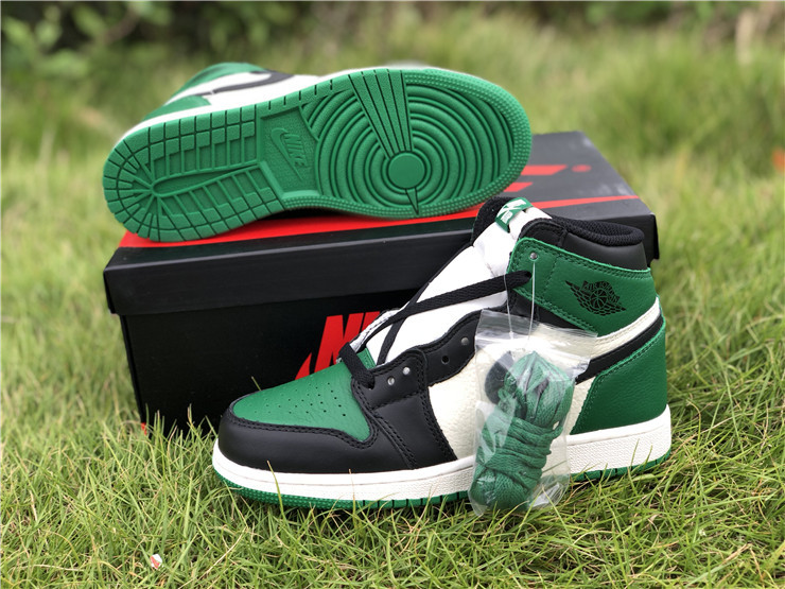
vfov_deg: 28.0
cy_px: 294
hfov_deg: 36.8
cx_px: 392
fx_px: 1179
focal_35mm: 52
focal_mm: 6
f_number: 2.4
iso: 16
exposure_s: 1/100
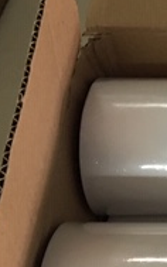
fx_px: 758
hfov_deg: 10.8
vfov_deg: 20.0
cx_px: 398
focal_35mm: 104
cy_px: 123
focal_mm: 4.15
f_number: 2.2
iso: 80
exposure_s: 1/10
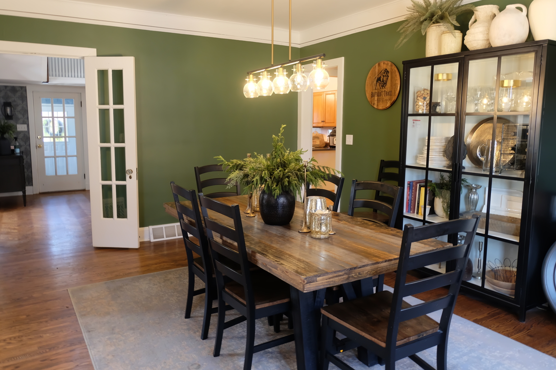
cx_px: 278
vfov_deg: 47.9
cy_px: 185
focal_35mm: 27
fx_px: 417
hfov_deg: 67.4
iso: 500
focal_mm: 18.2
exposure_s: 1/15
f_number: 3.6
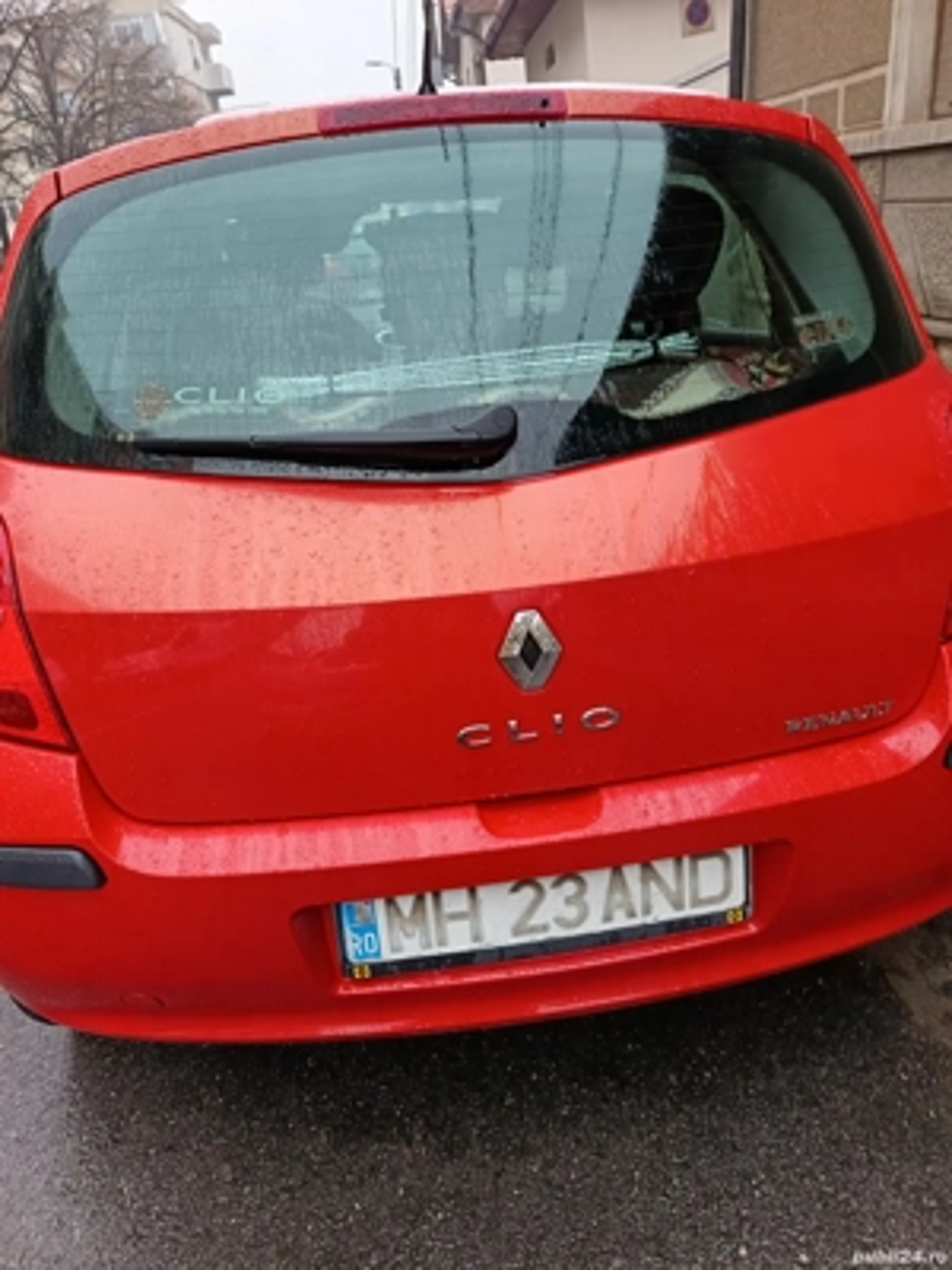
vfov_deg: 71.6
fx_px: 880
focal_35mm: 24
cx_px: 476
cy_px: 635
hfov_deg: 56.8
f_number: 1.75
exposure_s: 1/50
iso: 448
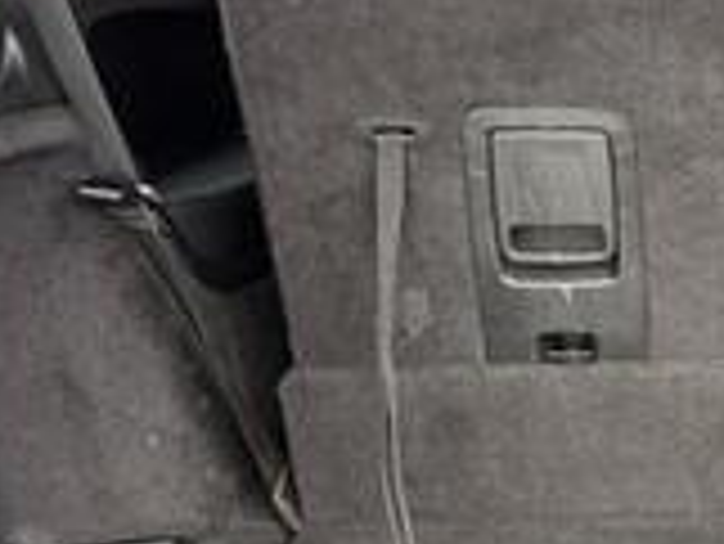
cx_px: 872
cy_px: 229
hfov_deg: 23.7
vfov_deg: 19.7
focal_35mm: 75
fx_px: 1570
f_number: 1.78
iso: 200
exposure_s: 1/112
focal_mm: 6.76
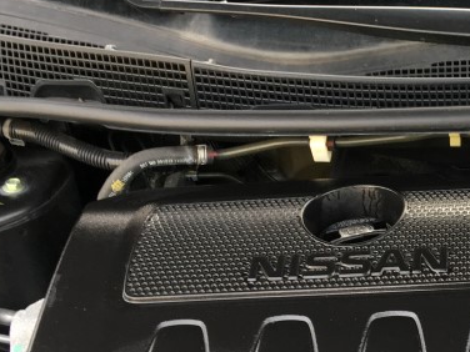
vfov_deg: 18.6
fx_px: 1073
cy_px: 241
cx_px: 489
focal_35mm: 79
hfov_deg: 23.5
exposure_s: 1/120
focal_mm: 4.15
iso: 40
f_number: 2.2
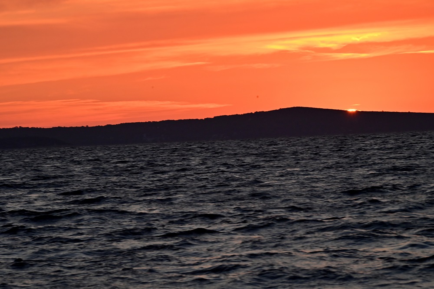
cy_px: 144
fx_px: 3617
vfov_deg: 4.6
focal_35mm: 300
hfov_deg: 6.9
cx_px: 217
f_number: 16
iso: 1600
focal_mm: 300
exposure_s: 1/320
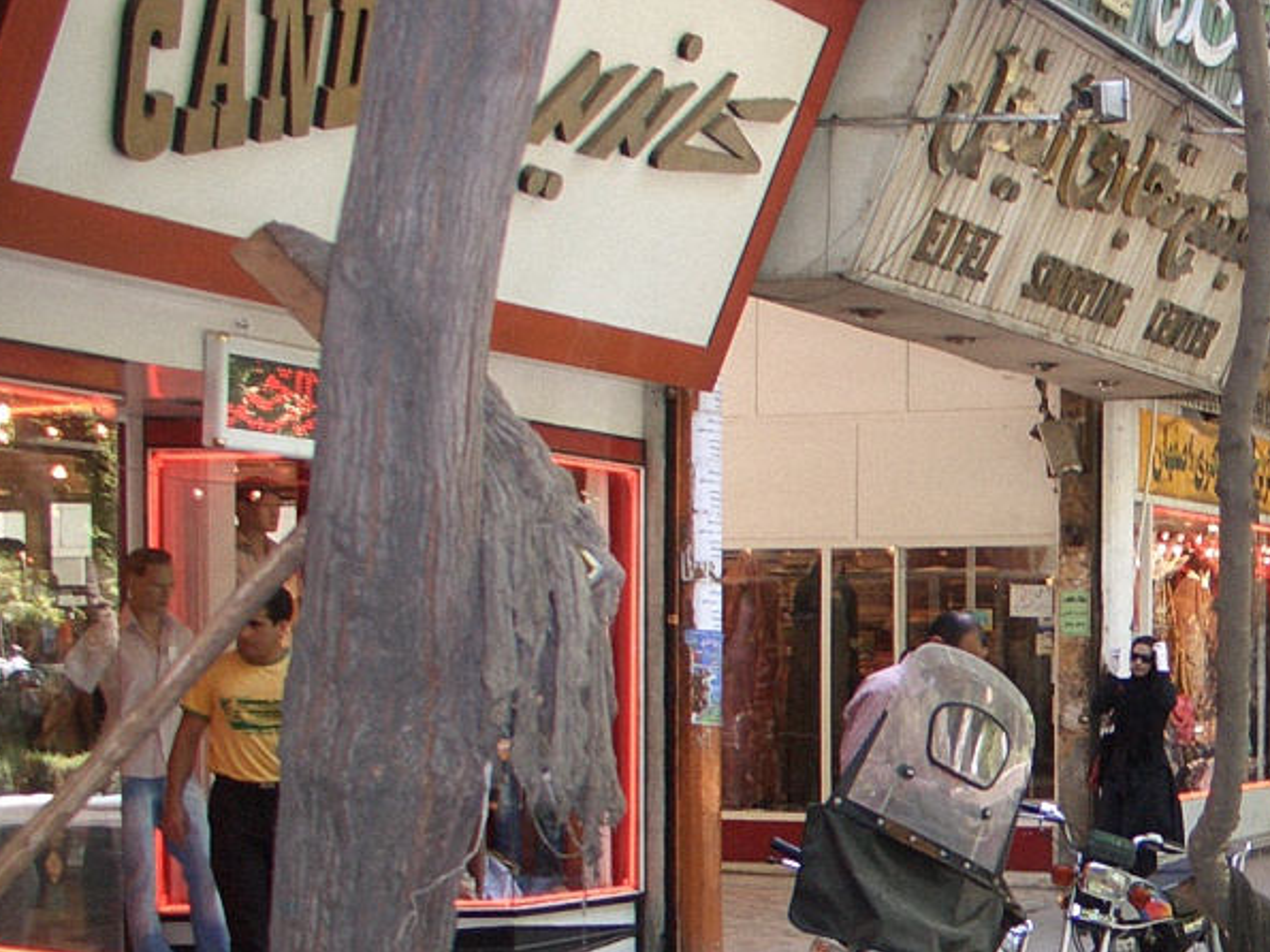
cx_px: 1334
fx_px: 2604
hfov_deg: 25.7
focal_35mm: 71
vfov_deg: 20.3
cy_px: 835
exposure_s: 1/60
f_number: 2.8
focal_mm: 7.1
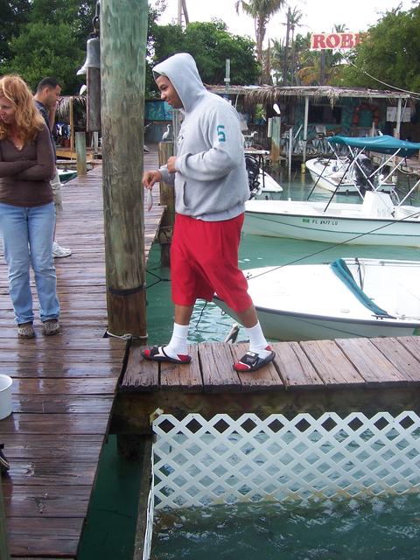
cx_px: 210
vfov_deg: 51.4
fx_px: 582
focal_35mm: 36
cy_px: 280
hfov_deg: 39.7
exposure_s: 1/250
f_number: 3
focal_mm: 6
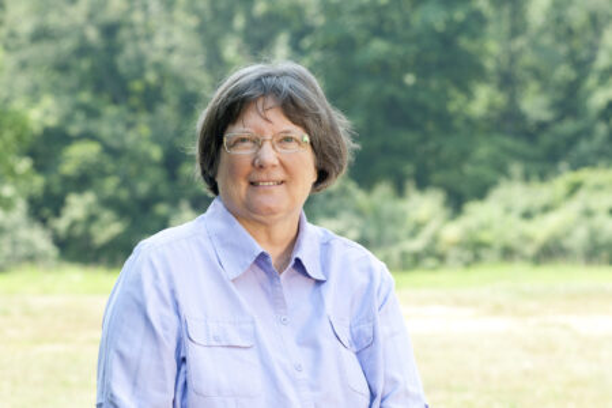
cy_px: 204
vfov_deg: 8.7
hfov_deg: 13.0
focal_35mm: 158
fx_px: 2677
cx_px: 306
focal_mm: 105
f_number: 8
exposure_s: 1/125
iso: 200
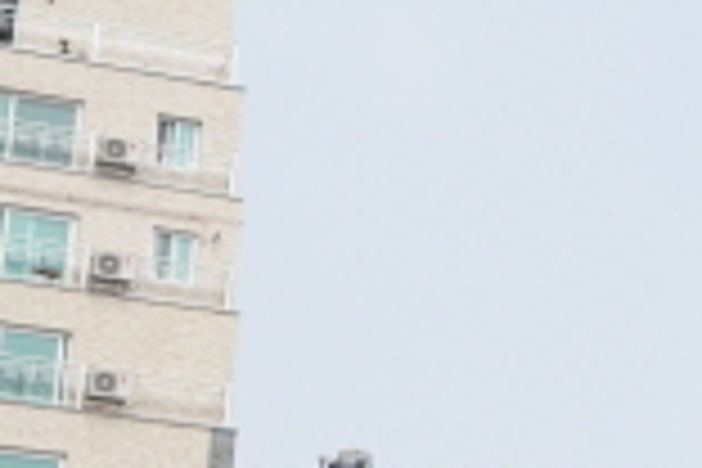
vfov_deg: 8.0
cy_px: 254
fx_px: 3334
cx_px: 1138
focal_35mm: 171
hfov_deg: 11.4
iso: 320
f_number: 5.6
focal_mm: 38
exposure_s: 1/1000
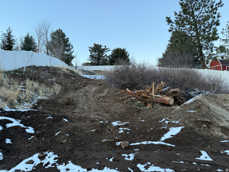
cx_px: 114
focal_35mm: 24
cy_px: 86
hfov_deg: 71.6
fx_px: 159
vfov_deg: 56.8
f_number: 1.78
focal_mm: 6.76
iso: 100
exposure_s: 1/121
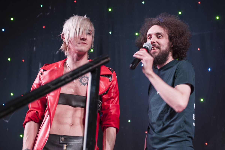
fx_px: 437
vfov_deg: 19.4
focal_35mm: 70
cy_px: 75
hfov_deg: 28.9
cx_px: 112
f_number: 3.5
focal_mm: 70
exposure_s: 1/30
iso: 800
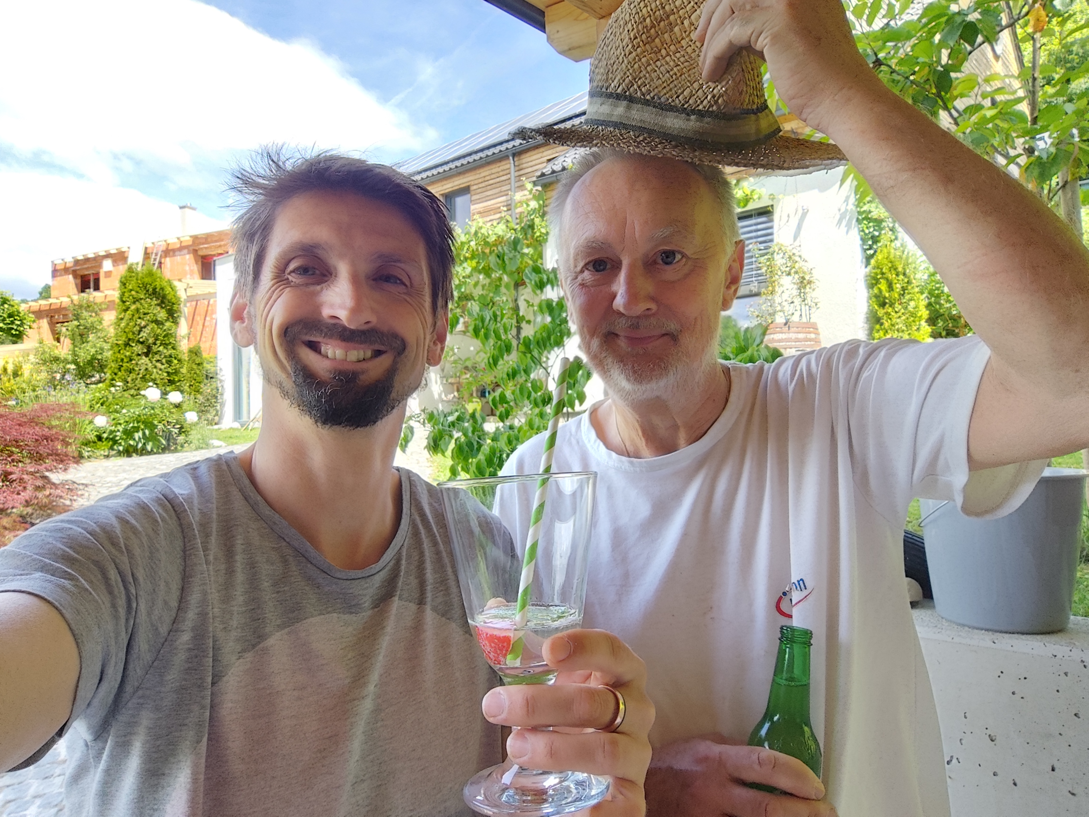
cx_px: 544
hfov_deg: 71.6
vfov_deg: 56.8
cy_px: 408
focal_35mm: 24
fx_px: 755
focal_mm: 3.27
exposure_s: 1/193
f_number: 2.45
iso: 50
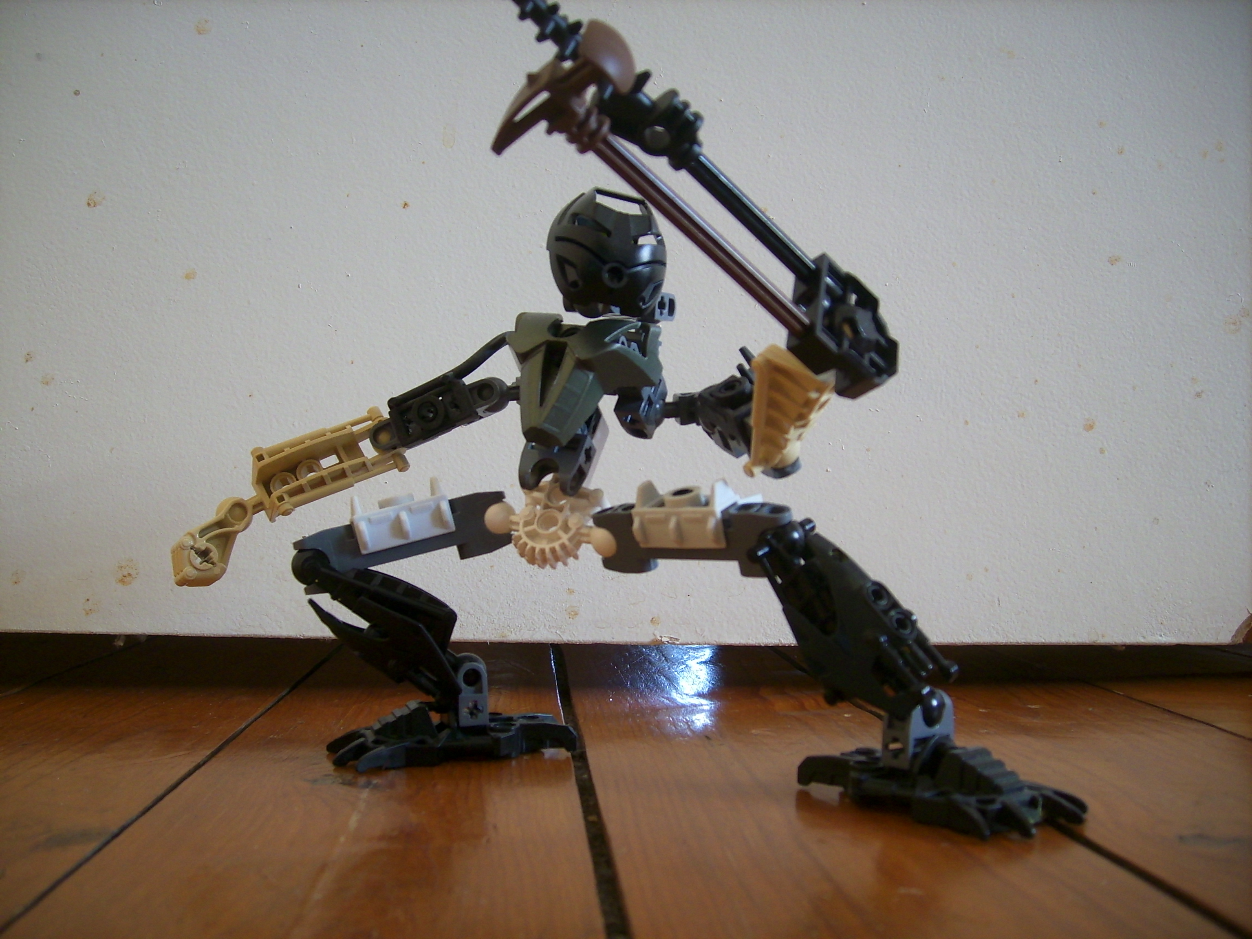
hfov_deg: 56.8
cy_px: 470
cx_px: 626
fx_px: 1157
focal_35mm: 32
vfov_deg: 44.2
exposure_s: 1/9
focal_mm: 5.99
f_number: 2.8
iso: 50
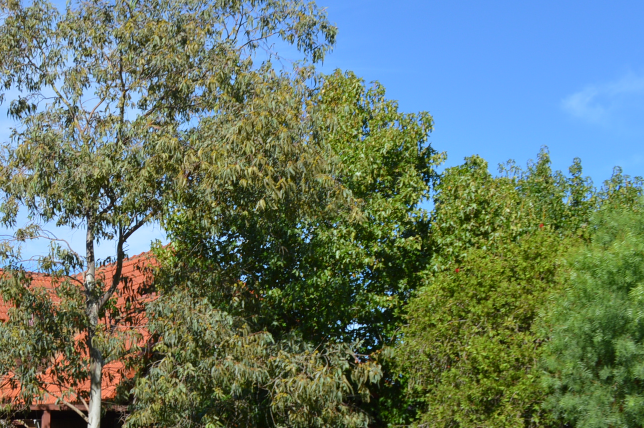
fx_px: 1126
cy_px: 239
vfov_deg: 21.5
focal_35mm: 63
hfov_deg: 28.7
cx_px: -77
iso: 100
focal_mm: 18
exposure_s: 1/250
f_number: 8
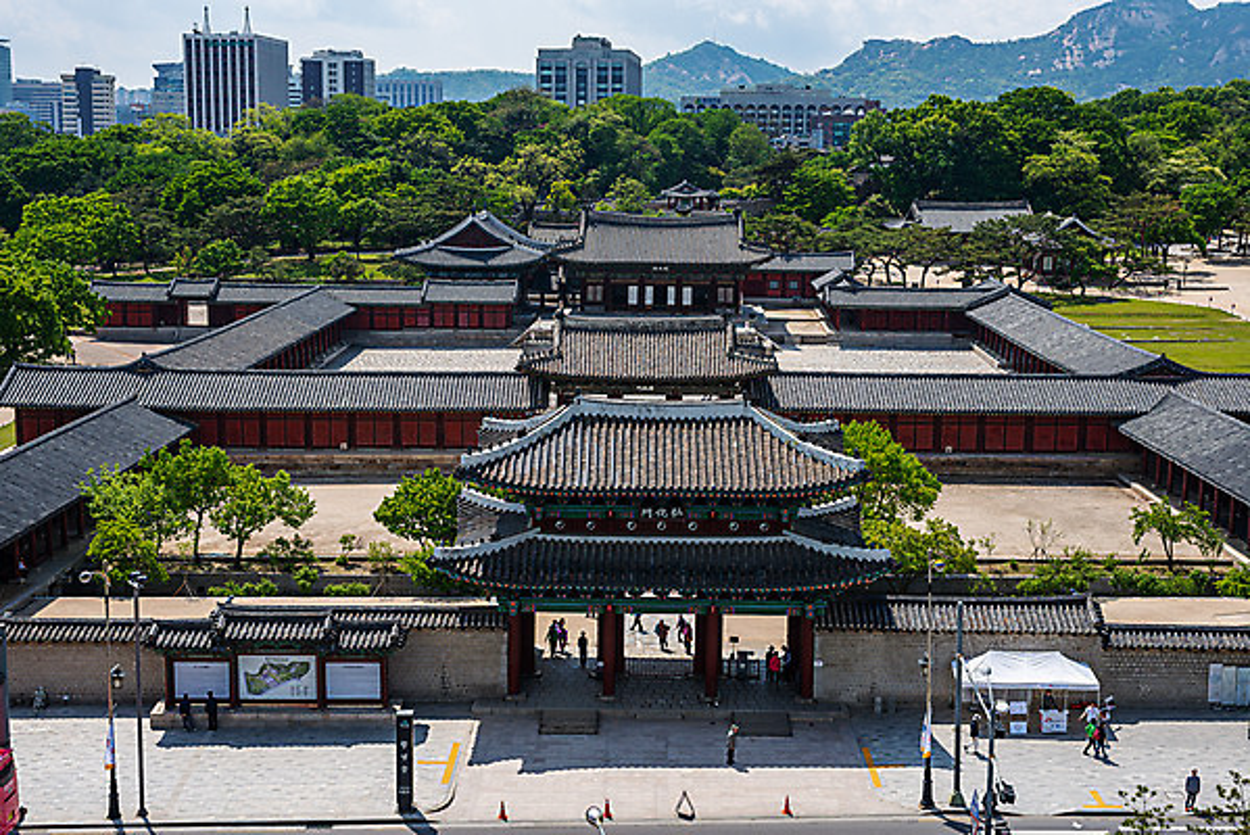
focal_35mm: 50
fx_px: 1737
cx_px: 625
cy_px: 418
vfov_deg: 27.0
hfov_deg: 39.6
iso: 200
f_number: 8
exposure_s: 1/640
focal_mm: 50
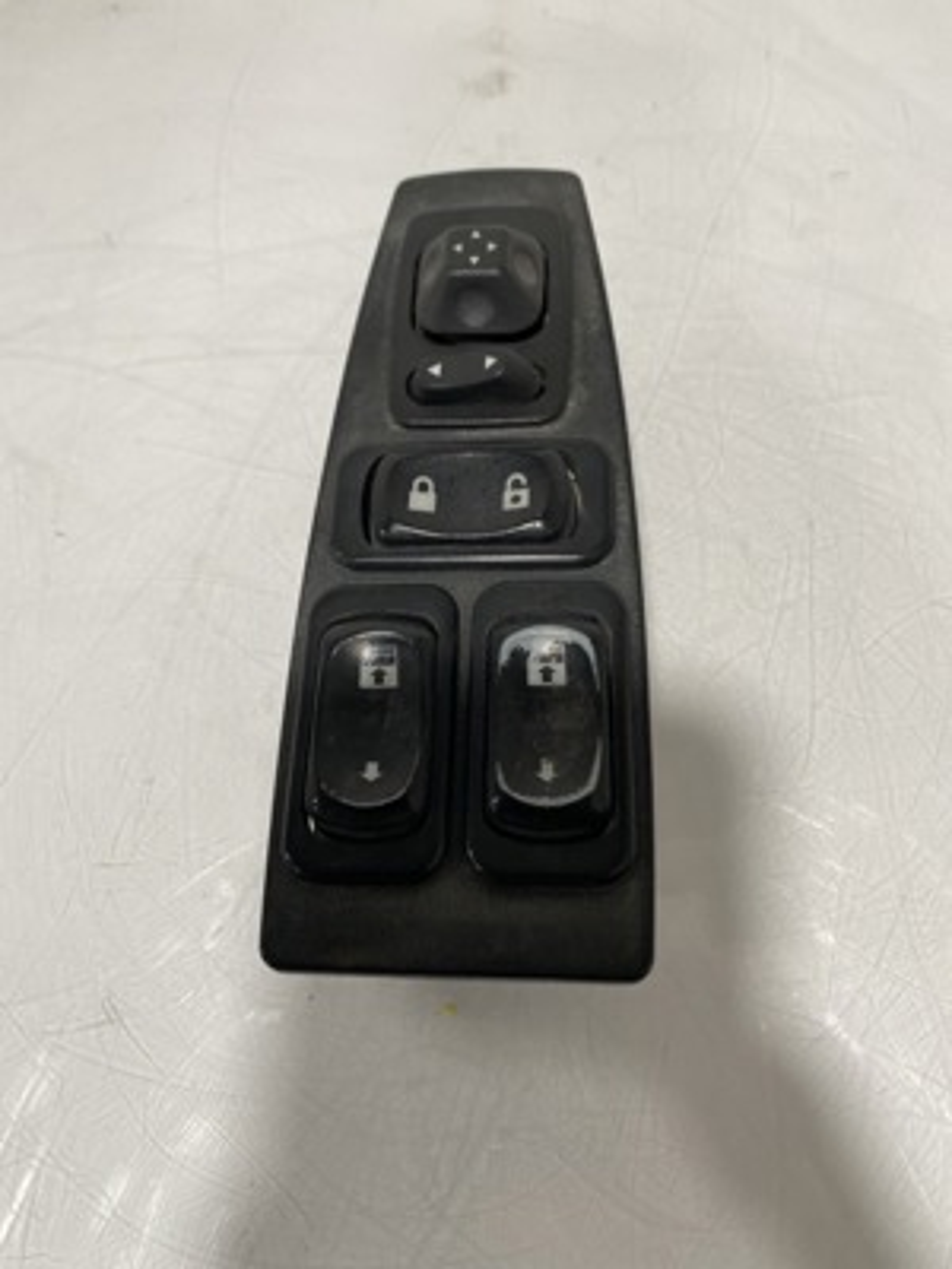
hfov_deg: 53.1
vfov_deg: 67.3
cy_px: 634
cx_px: 476
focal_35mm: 26
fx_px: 953
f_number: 1.8
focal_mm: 4.25
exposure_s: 1/60
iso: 100
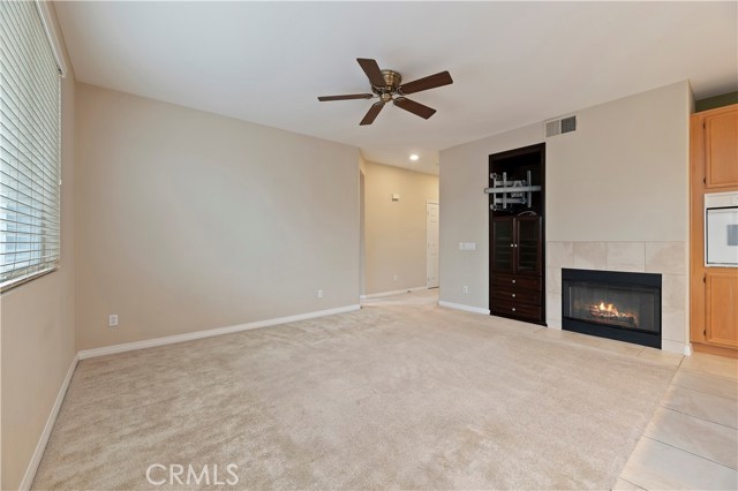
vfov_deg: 81.1
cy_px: 246
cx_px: 369
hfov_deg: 104.3
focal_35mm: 14
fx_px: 287
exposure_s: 1/4
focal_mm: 14
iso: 500
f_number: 10
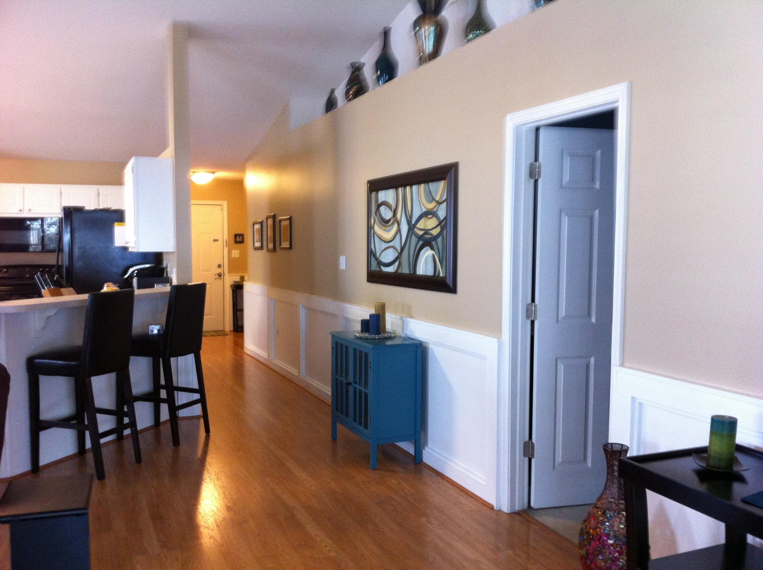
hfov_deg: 52.7
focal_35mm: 35
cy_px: 285
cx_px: 382
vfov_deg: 40.6
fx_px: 770
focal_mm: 3.85
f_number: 2.8
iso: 200
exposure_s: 1/15
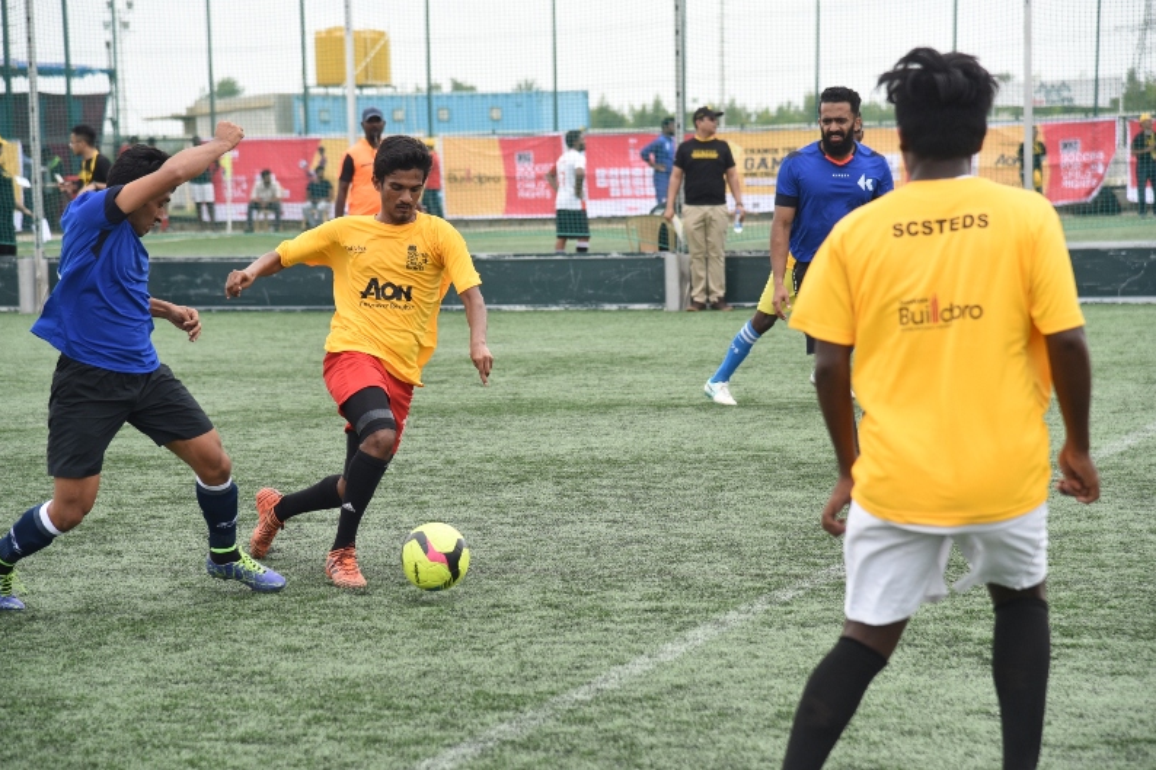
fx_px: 3884
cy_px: 383
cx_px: 579
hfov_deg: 16.9
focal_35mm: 121
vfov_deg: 11.3
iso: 640
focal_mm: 120
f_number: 5
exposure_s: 1/1600
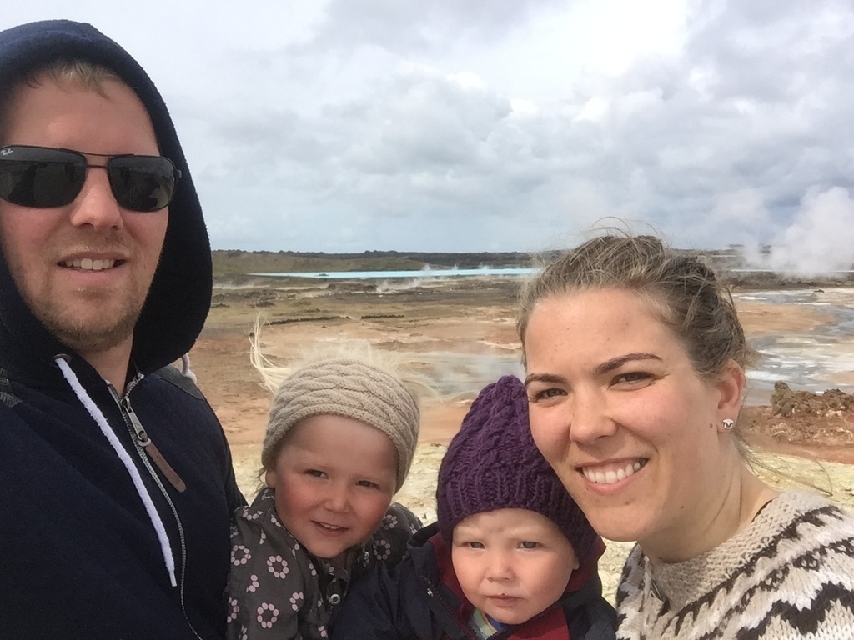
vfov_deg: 45.4
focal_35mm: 31
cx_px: 427
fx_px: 765
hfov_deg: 58.4
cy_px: 320
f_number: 2.2
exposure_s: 1/1490
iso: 32
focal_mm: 2.65
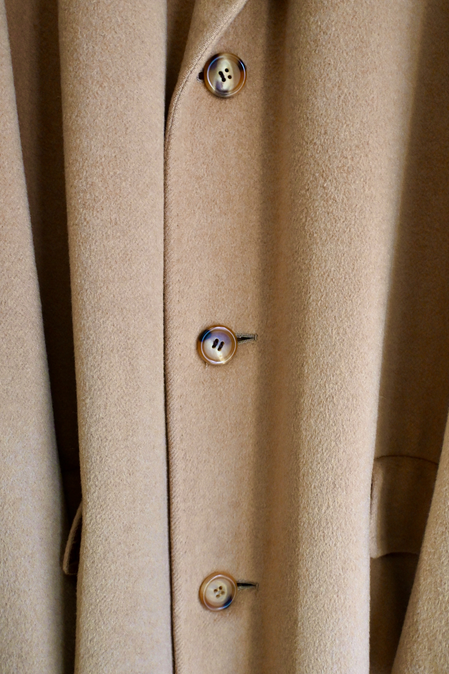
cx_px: 223
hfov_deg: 38.9
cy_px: 339
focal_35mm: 34
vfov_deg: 55.8
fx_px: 636
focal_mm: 22
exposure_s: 1/10
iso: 1000
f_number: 4
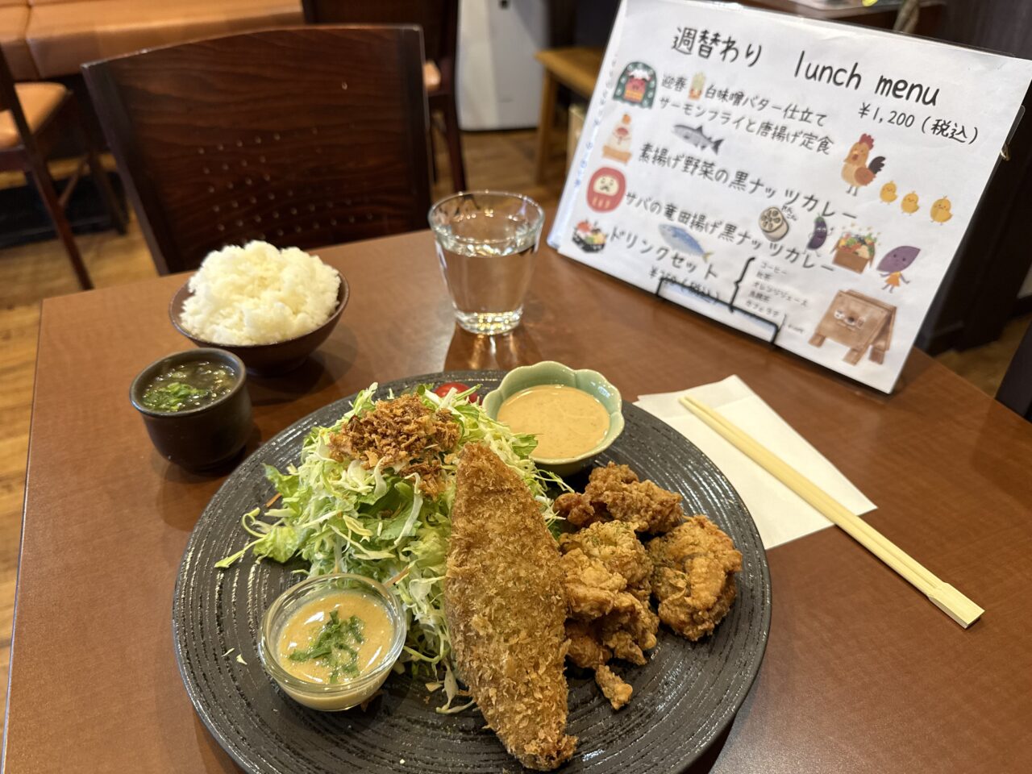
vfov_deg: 56.8
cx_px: 516
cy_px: 387
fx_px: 716
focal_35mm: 24
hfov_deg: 71.6
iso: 160
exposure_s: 1/50
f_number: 1.78
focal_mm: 6.76
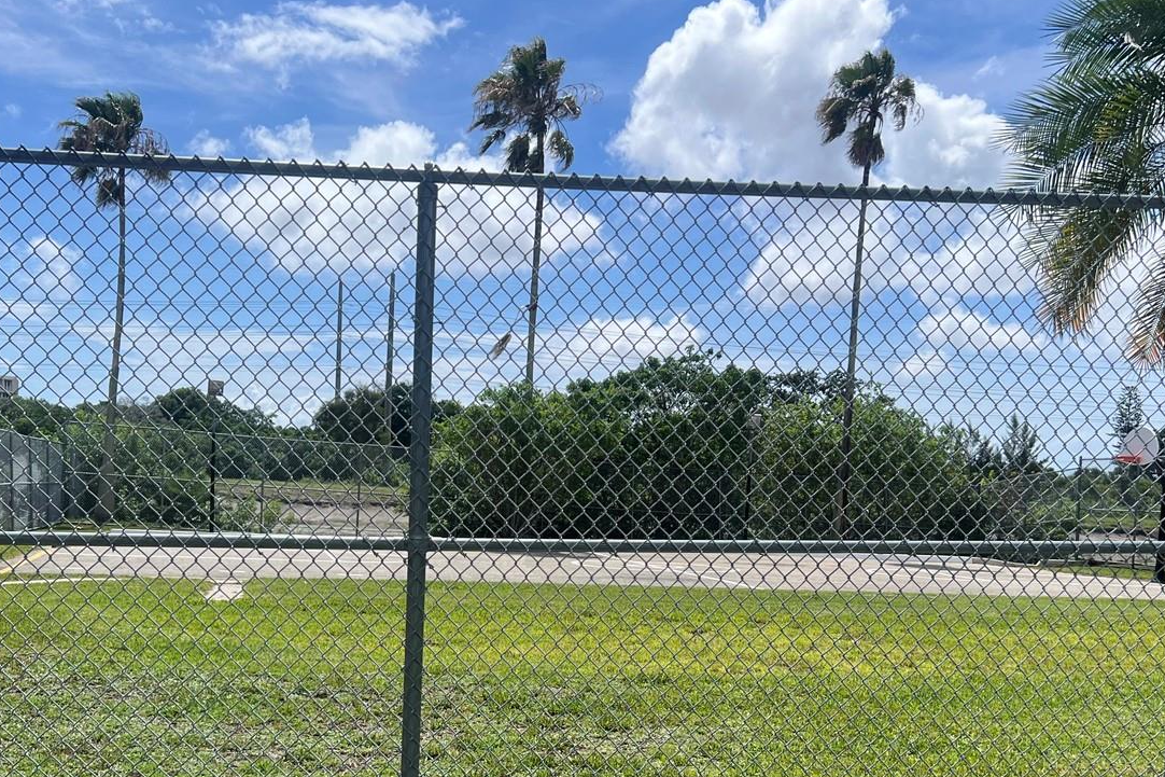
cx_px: 489
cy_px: 605
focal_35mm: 40
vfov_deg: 32.6
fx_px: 1294
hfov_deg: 48.3
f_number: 1.5
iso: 50
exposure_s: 1/5587
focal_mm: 5.7
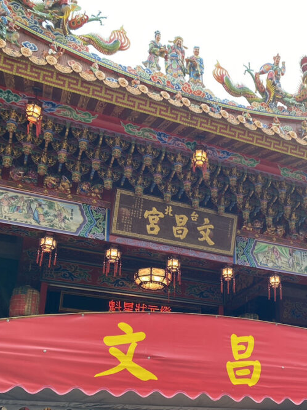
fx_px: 473
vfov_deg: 45.6
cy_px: 295
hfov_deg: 35.4
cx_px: 217
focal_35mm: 40
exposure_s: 1/204
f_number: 1.8
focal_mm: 4.25
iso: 32
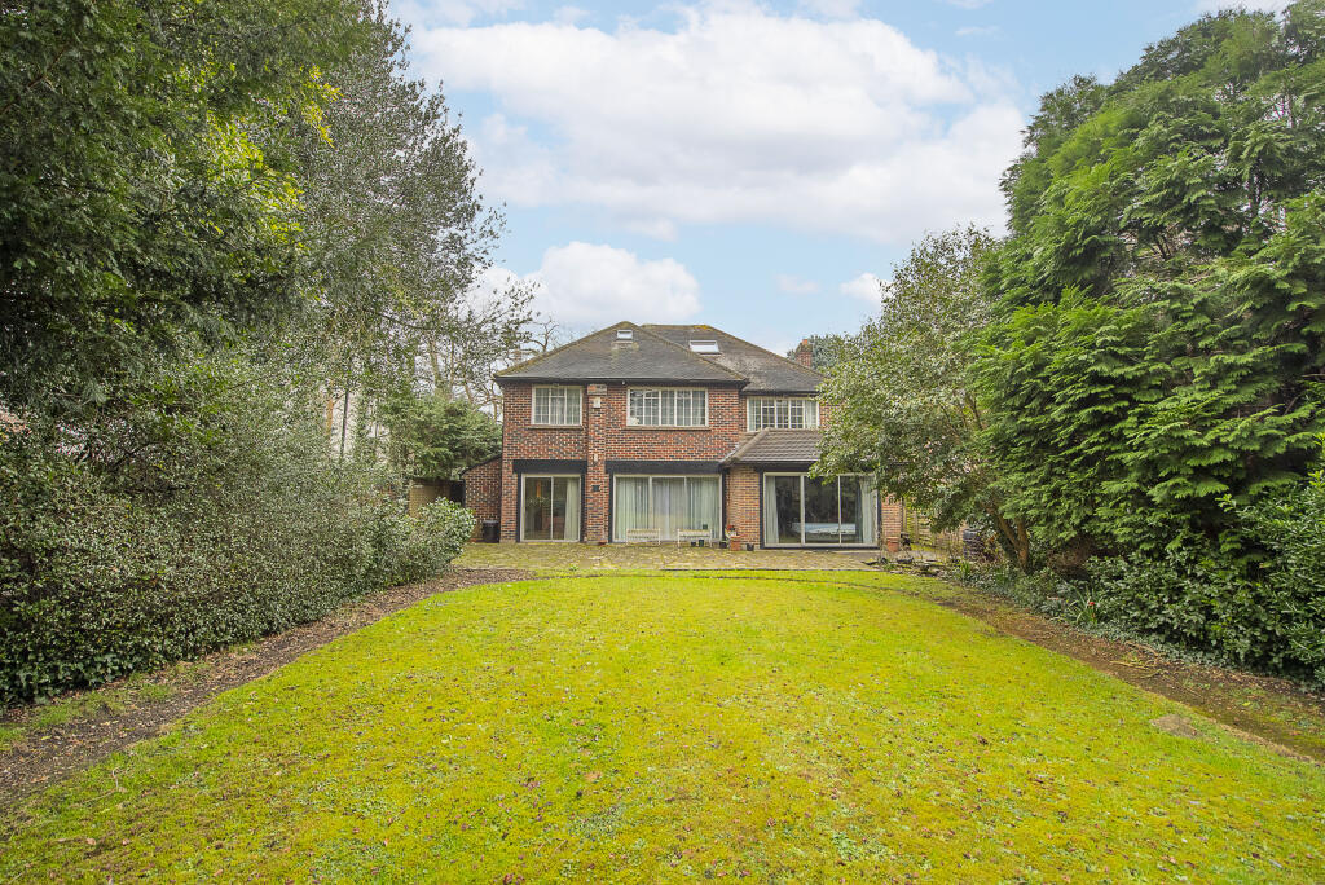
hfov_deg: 104.2
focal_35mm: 14
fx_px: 516
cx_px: 662
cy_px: 442
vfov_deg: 81.3
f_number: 5.6
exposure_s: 1/80
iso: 500
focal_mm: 14
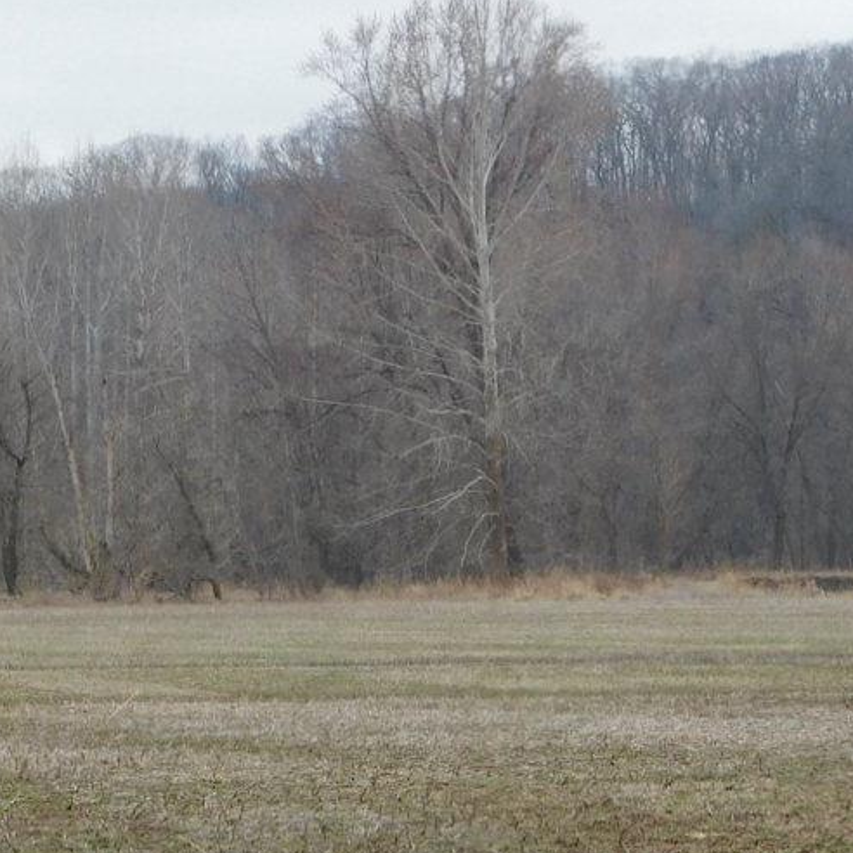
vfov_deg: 7.6
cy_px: 891
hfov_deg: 7.5
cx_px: -293
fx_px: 6412
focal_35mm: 230
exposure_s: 1/400
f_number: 4.4
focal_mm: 14.2
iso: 125
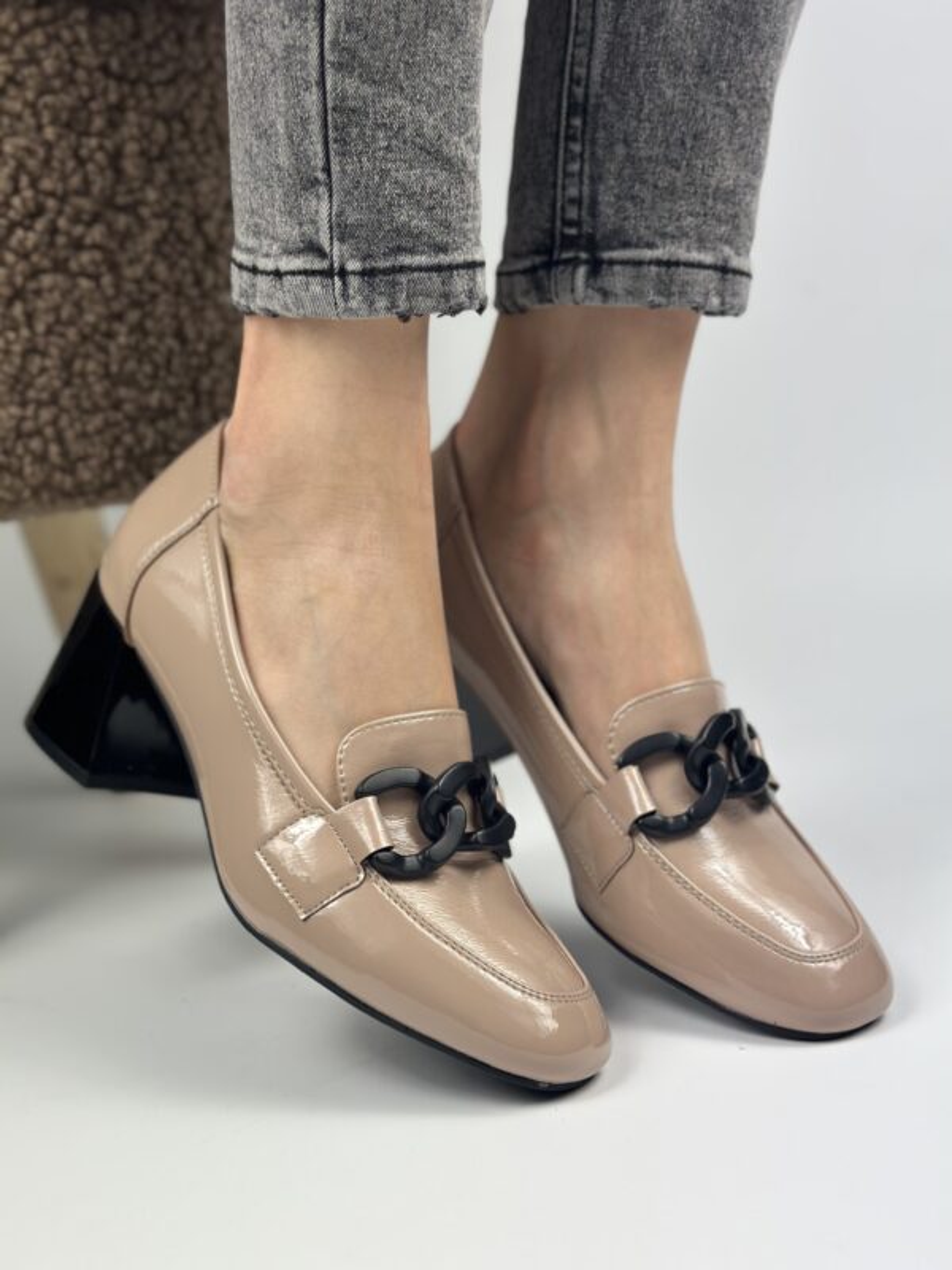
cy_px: 635
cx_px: 476
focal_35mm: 48
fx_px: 1760
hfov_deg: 30.3
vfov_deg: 39.7
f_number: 1.78
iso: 80
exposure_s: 1/1085
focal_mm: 6.86
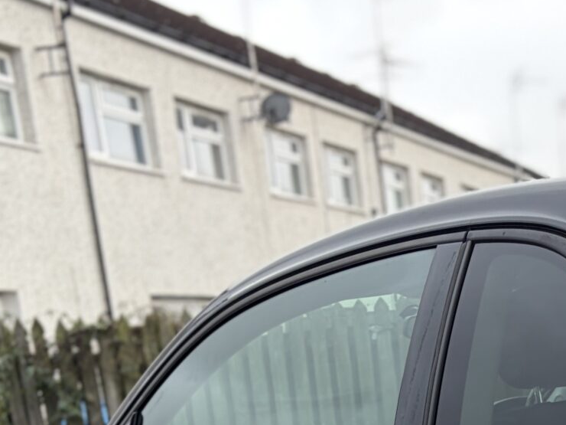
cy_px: 629
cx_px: 661
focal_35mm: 90
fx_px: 1472
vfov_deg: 15.2
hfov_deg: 20.5
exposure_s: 1/256
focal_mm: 5.96
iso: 40
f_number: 1.6
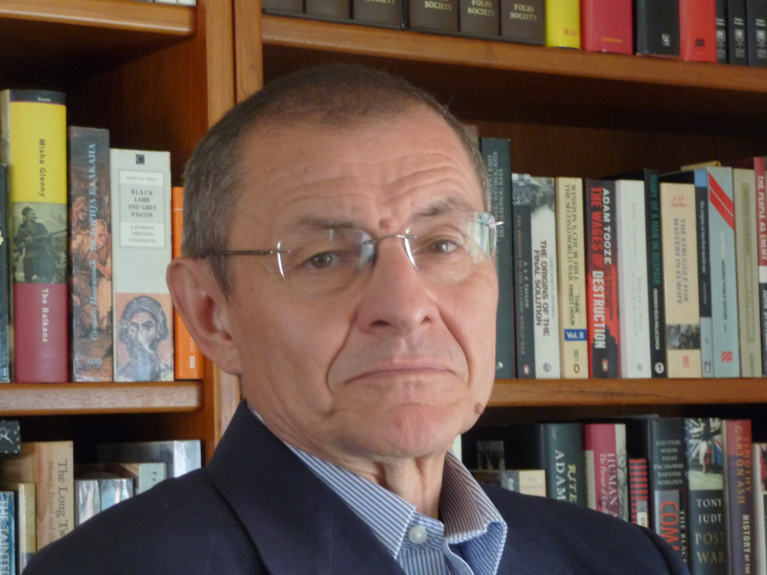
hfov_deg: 22.0
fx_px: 1972
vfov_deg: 16.6
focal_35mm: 89
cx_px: 384
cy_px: 288
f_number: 4.7
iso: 400
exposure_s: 1/10
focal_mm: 15.2
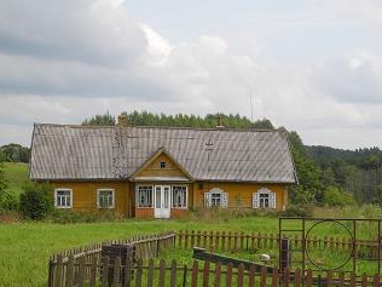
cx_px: 295
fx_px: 806
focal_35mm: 73
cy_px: 191
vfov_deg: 20.1
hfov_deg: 26.3
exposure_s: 1/1000
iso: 100
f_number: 3.2
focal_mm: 9.7
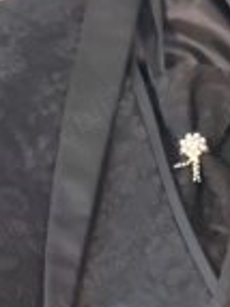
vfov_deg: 15.0
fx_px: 1145
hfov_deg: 11.4
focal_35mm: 129
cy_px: 305
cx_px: 183
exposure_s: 1/20
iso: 1000
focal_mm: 6.19
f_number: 1.65
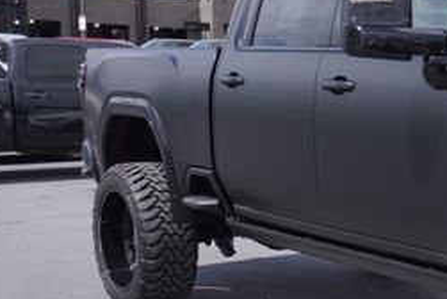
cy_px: 217
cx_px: 557
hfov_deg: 22.1
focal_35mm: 84
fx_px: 1044
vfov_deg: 16.2
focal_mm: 22
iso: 100
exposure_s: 1/250
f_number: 8
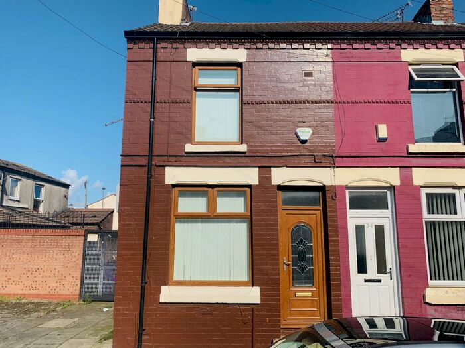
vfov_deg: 53.1
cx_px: 232
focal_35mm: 26
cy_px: 174
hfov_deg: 67.3
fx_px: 349
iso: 25
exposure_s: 1/3521
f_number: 1.8
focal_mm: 4.25
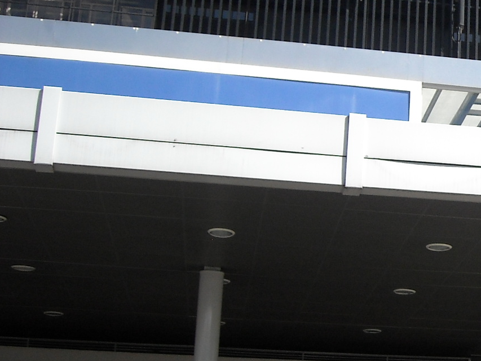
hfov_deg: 21.7
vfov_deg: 17.5
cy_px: 131
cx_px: 571
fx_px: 1167
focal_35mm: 84
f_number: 5.6
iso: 104
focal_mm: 5.7
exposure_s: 1/250
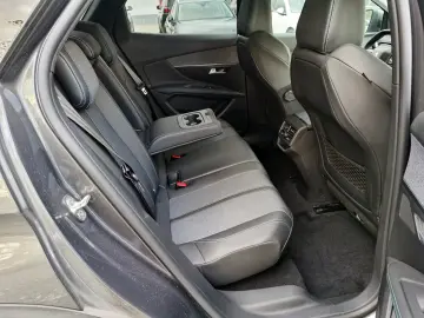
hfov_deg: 65.3
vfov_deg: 51.4
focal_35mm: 27
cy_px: 159
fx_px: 331
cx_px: 212
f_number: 1.6
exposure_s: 1/100
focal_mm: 5.56
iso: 250
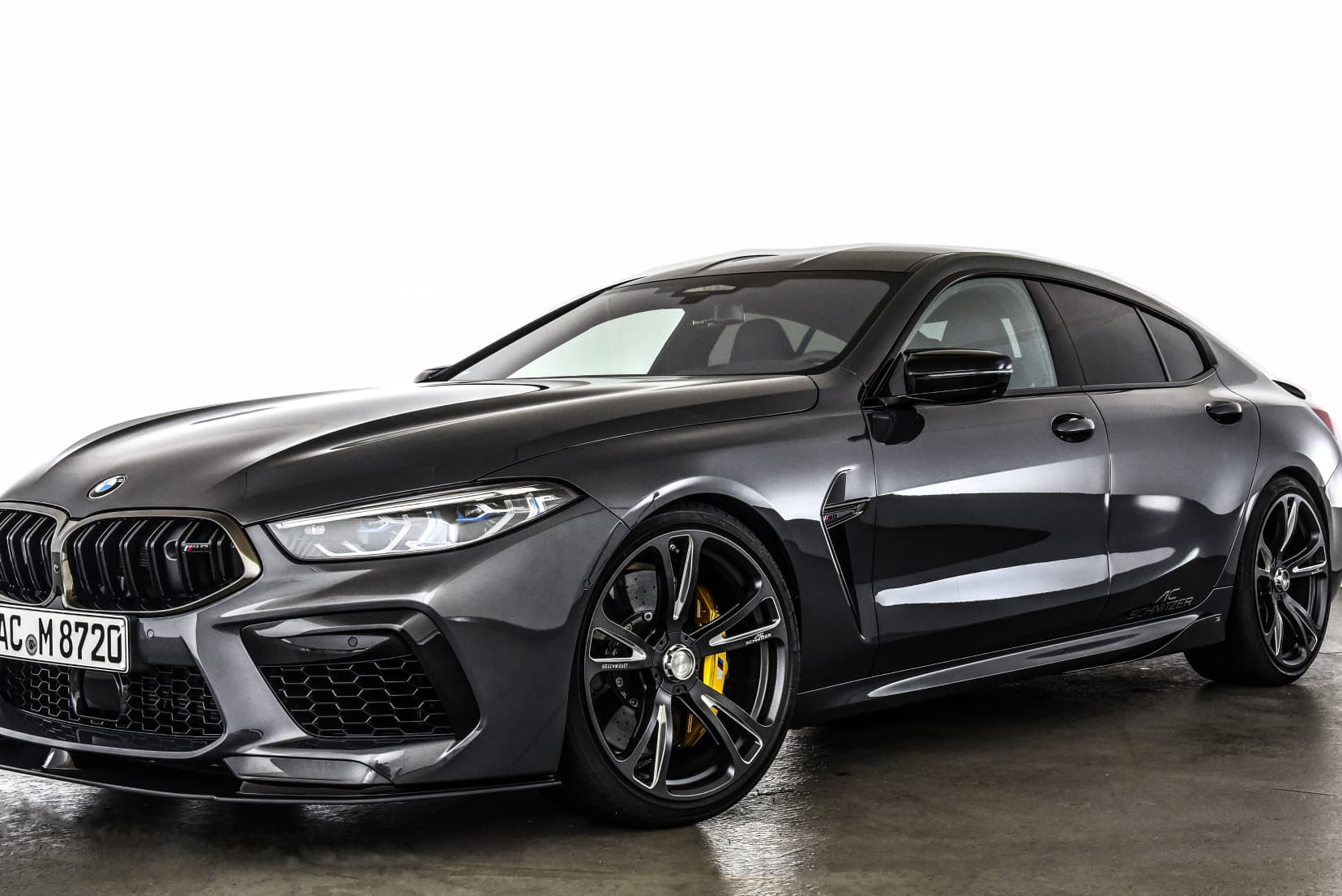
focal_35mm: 51
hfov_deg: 38.9
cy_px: 444
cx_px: 649
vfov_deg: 26.5
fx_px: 1902
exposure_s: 1/125
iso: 1600
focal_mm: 44
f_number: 11
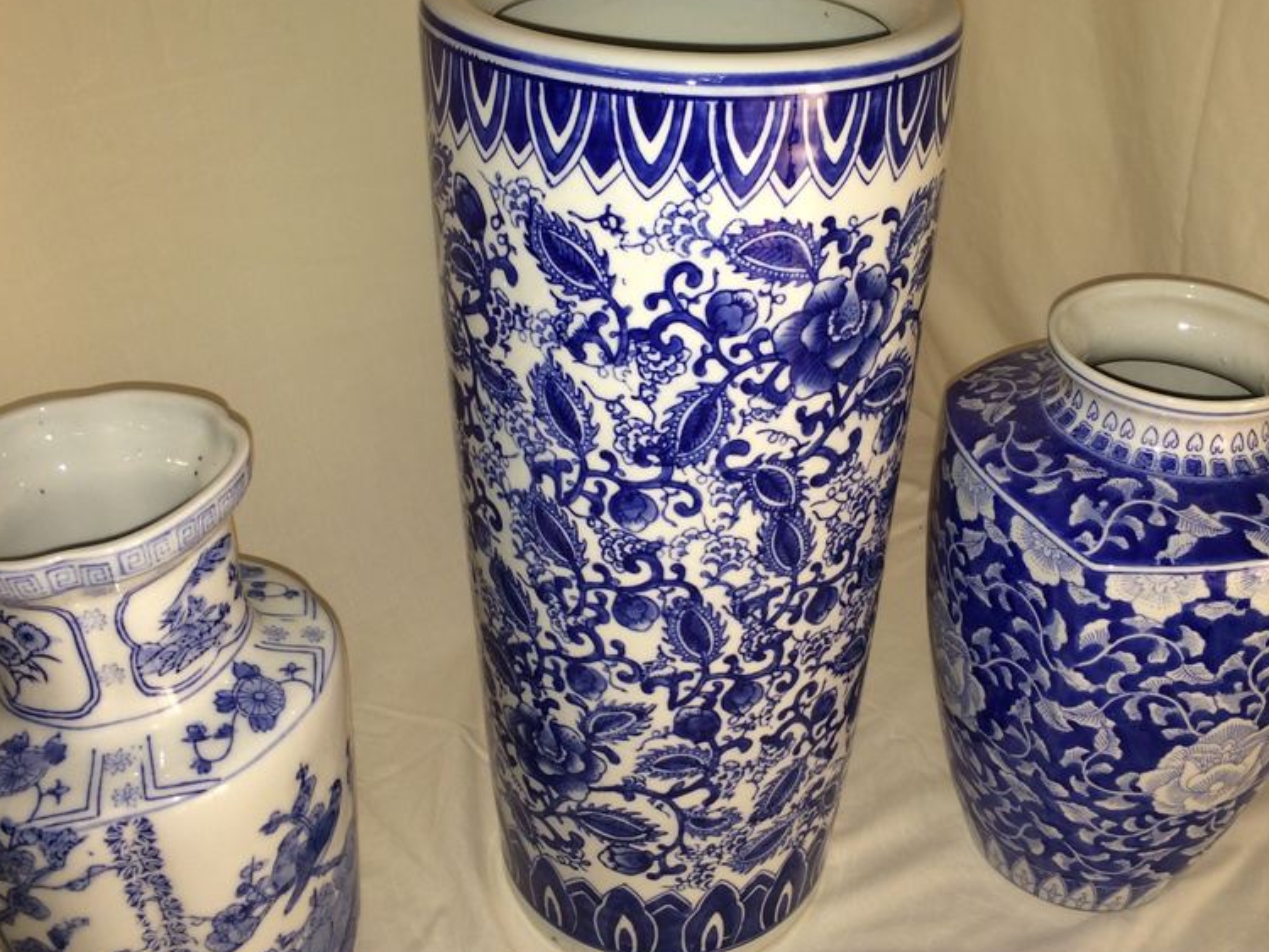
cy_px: 437
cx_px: 716
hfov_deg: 51.2
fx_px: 1320
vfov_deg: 39.6
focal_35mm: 36
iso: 50
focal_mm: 4.12
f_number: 2.2
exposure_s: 1/30
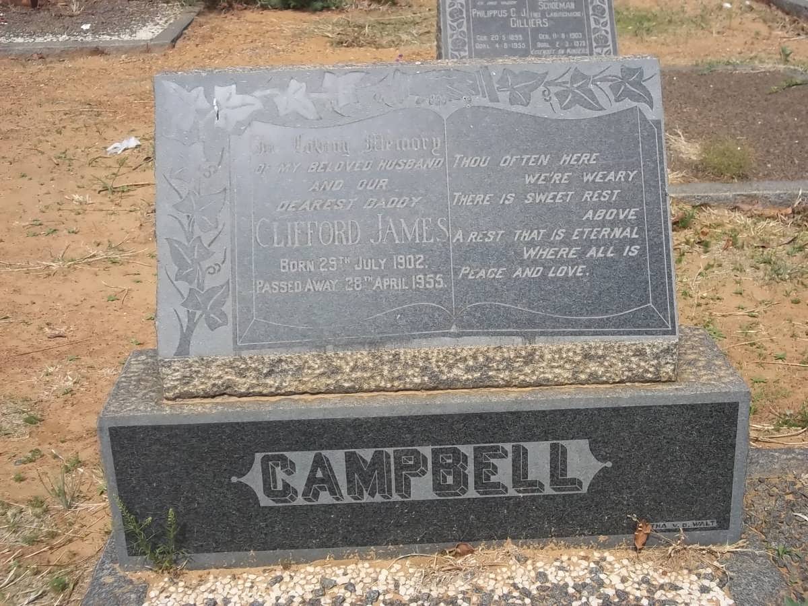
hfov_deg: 38.2
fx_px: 1167
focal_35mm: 50
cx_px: 404
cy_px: 303
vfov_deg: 29.1
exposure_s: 1/640
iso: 80
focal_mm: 8.8
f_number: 3.6
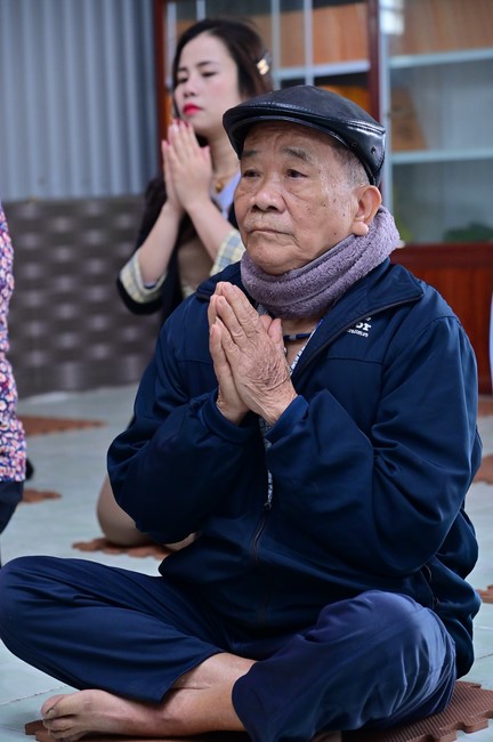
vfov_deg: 20.4
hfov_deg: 13.7
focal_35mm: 100
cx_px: 246
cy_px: 371
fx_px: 2058
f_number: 5.6
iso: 2000
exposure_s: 1/160
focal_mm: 100
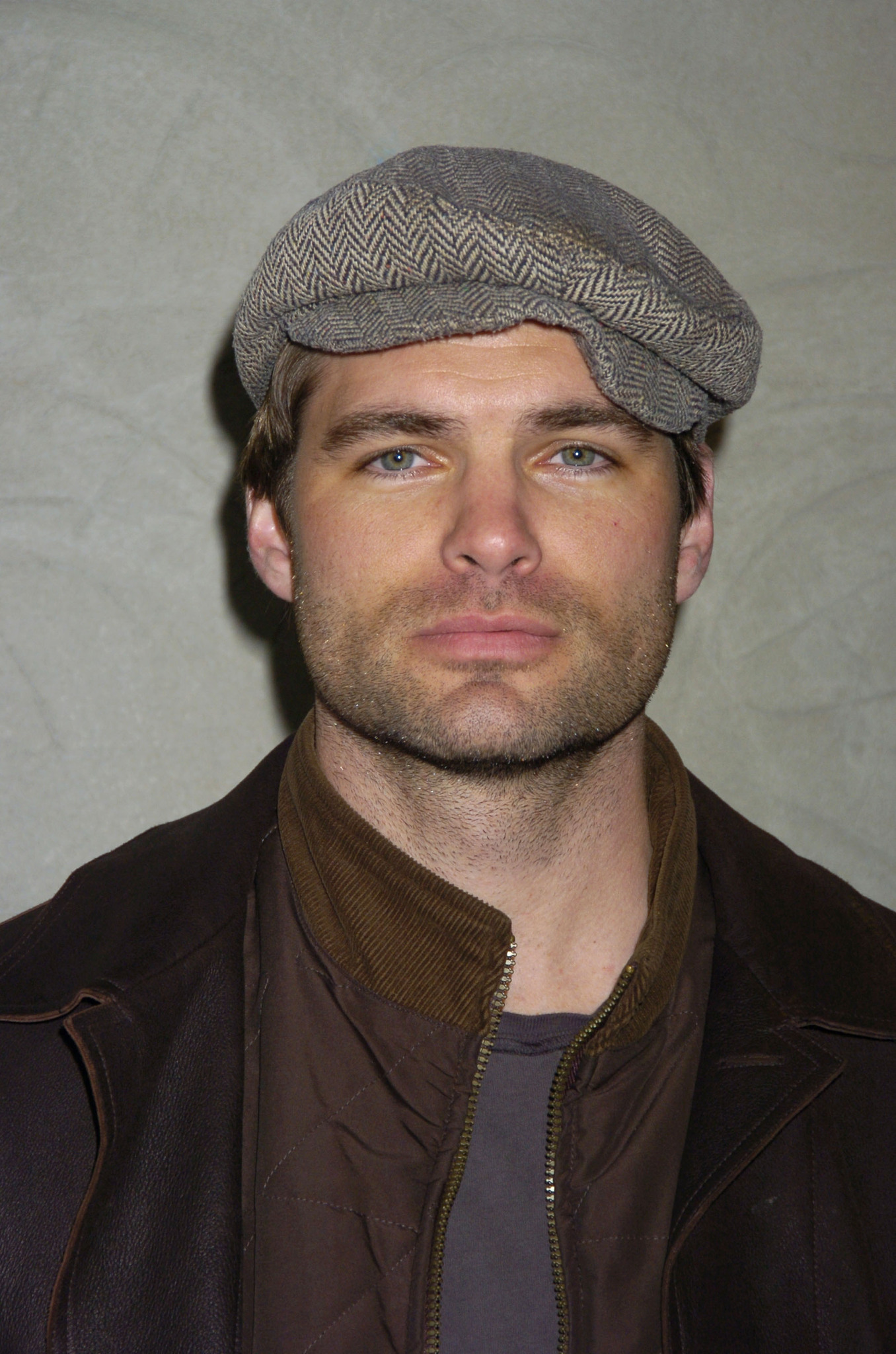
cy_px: 677
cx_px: 448
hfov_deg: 11.1
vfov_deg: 16.7
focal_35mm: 123
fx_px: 4614
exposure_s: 1/125
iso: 200
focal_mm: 82
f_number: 7.1
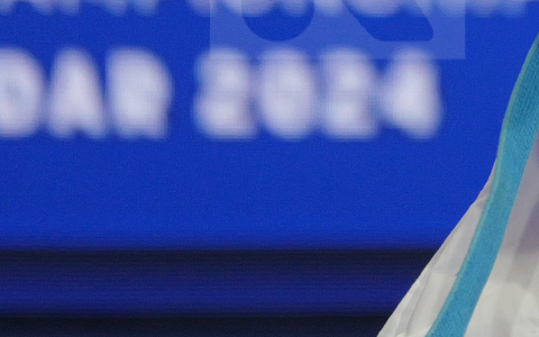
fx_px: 15586
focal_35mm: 1061
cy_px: -549
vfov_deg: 1.2
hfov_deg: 2.0
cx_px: 1267
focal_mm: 200
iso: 2000
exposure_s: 1/1000
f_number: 2.8
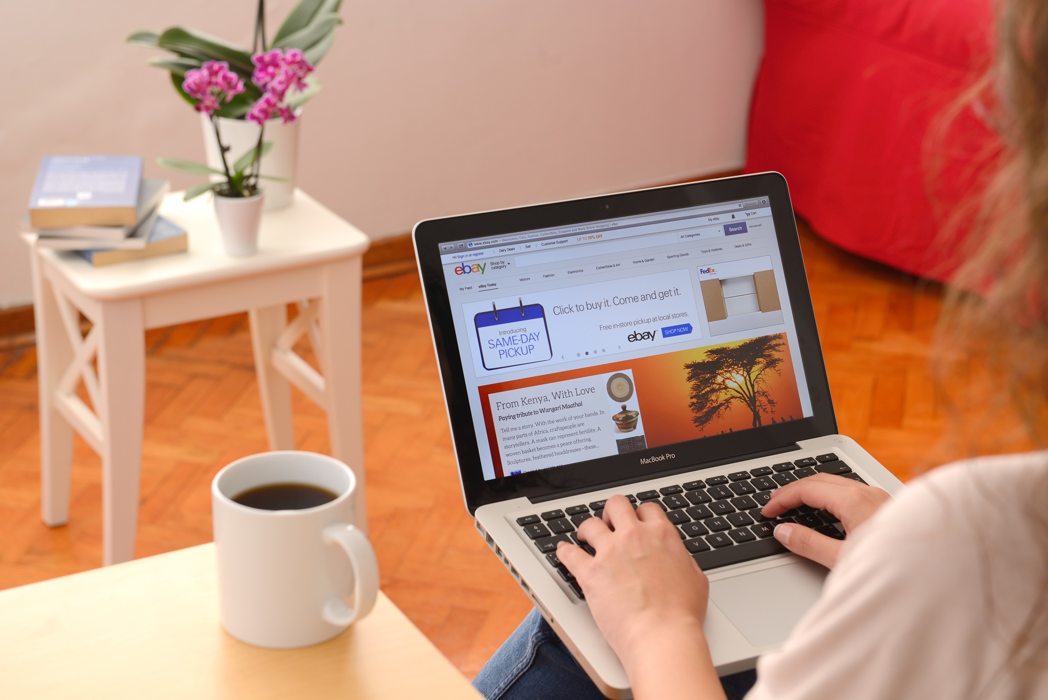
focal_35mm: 70
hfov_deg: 28.8
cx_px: 524
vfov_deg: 19.5
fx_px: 2038
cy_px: 350
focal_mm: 70
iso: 200
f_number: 6.3
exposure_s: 1/30
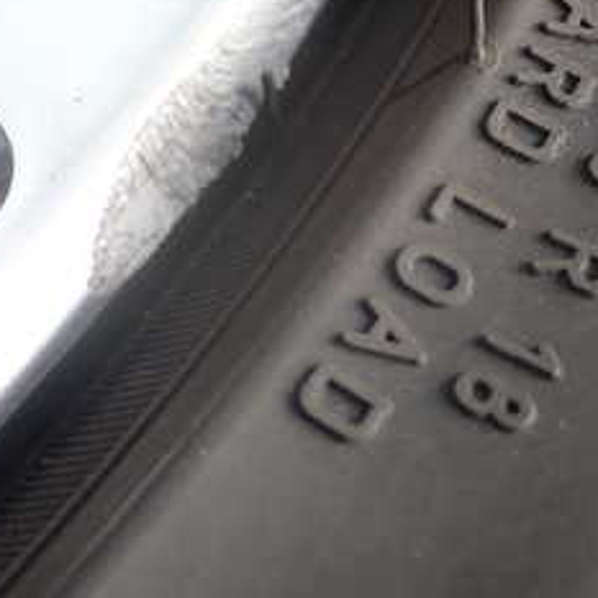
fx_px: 1954
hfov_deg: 17.4
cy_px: 190
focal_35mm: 100
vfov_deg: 17.3
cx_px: 323
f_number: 2.9
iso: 200
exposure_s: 1/100
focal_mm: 7.84
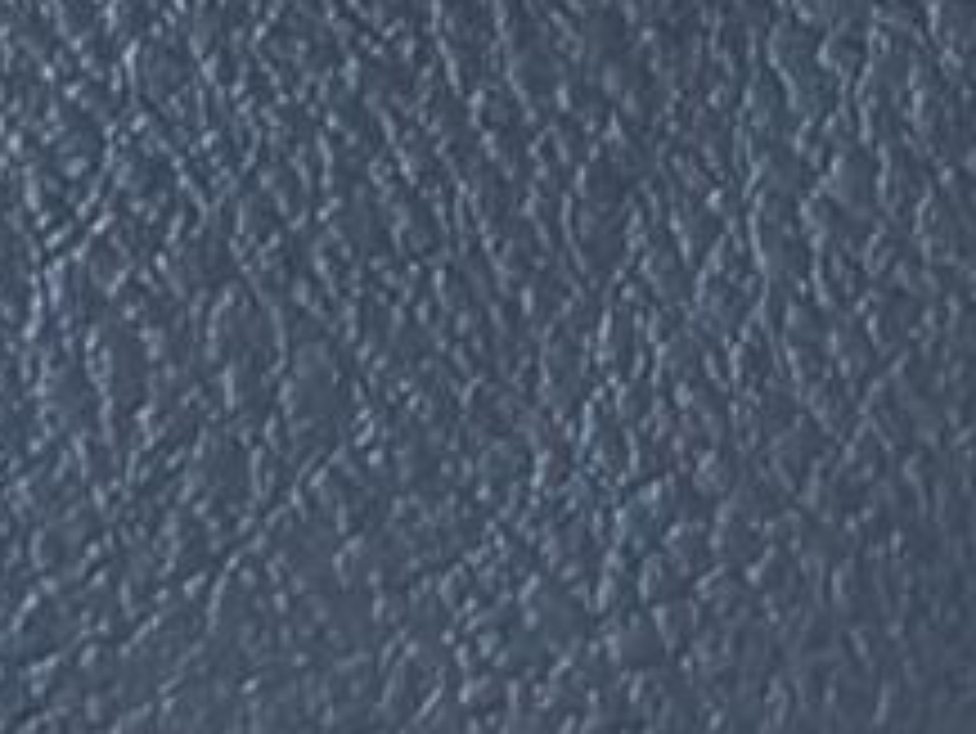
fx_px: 6517
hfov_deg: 8.2
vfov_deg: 6.4
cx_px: 1916
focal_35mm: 231
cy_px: -18
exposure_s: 1/400
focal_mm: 6.9
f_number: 1.68
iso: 364
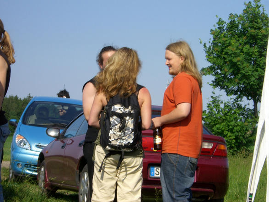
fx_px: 964
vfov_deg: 12.0
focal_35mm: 124
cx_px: 143
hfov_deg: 15.9
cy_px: 95
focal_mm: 18.6
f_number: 8.3
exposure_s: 1/200
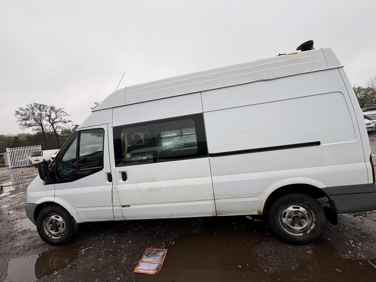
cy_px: 141
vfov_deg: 85.7
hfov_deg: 102.1
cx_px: 188
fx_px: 152
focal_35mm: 14
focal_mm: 2.22
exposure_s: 1/153
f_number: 2.2
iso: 40
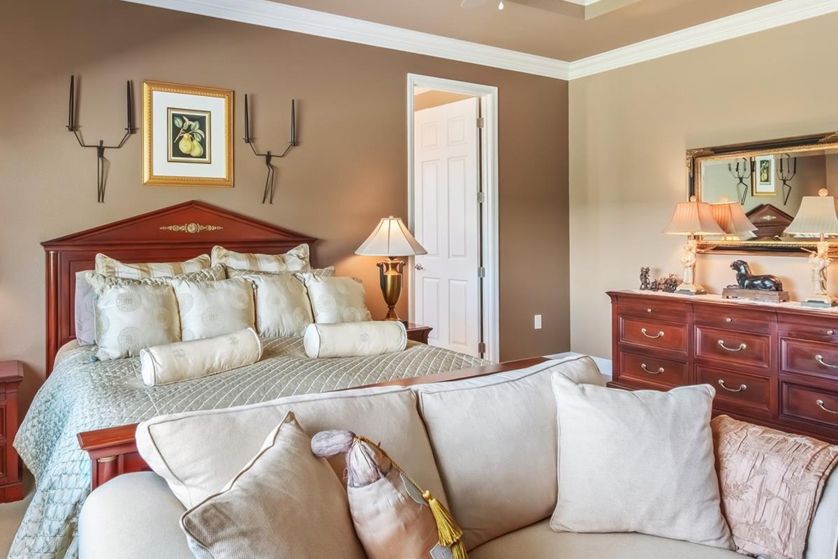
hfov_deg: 73.2
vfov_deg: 52.6
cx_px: 347
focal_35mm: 24
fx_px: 559
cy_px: 214
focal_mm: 12
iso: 250
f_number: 9
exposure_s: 1/1.67
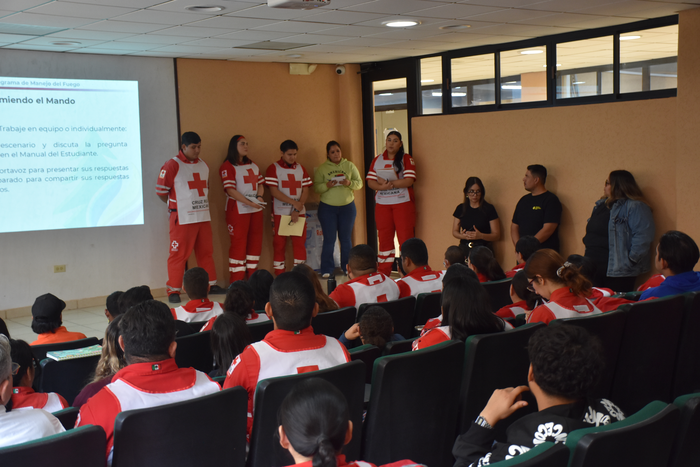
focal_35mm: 48
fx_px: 934
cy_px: 234
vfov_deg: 28.1
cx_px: 350
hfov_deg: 41.1
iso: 900
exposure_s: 1/60
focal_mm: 32
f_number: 4
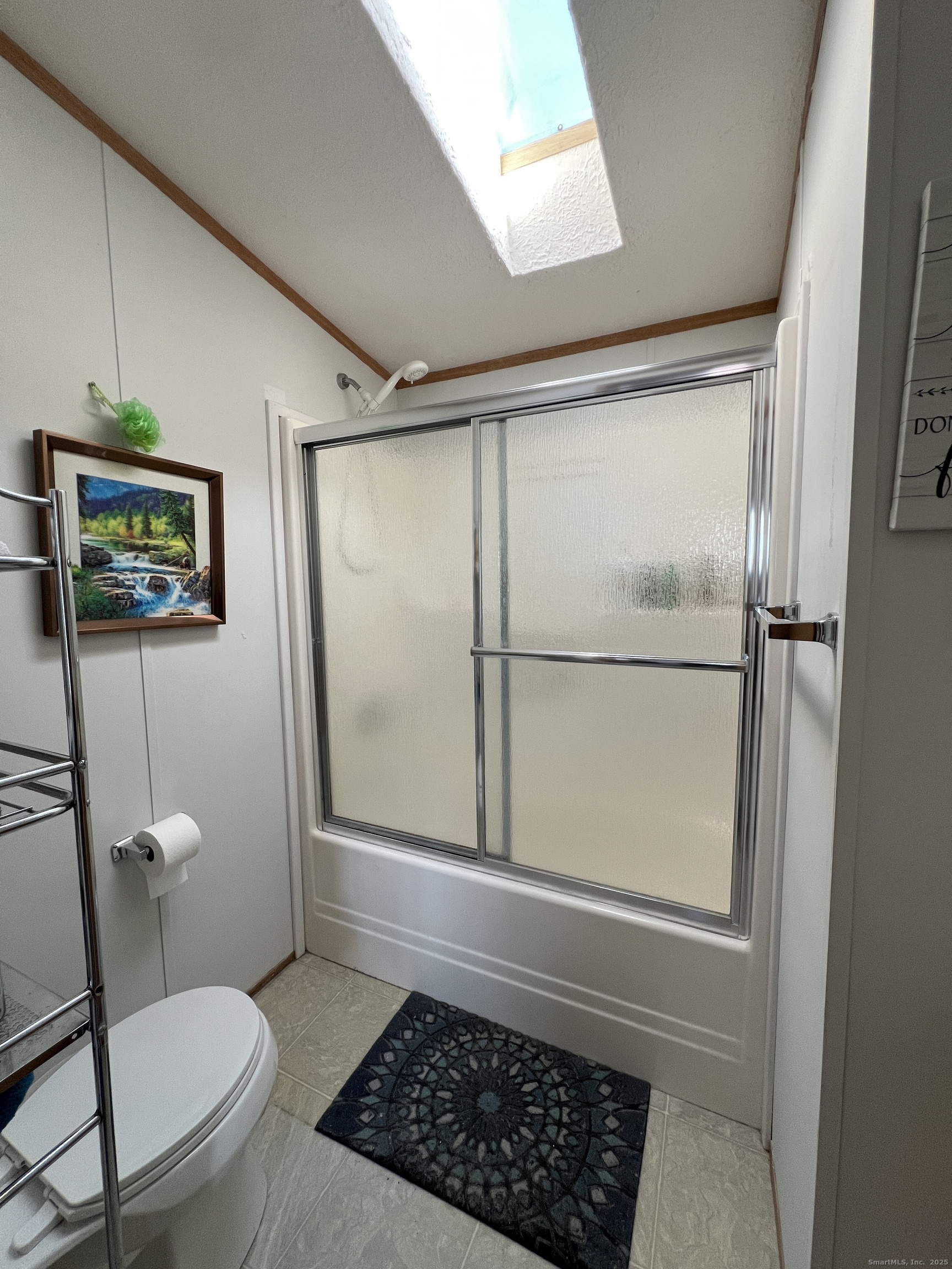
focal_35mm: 13
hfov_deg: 89.9
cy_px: 634
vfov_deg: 106.2
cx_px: 476
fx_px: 477
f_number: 1.8
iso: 125
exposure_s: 1/99
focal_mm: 1.57
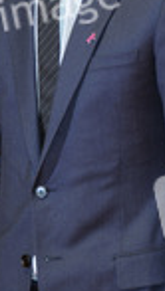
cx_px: 76
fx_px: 2691
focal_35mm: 347
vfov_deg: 6.2
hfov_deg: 3.5
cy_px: 97
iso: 1250
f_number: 5.6
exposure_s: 1/80
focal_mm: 122
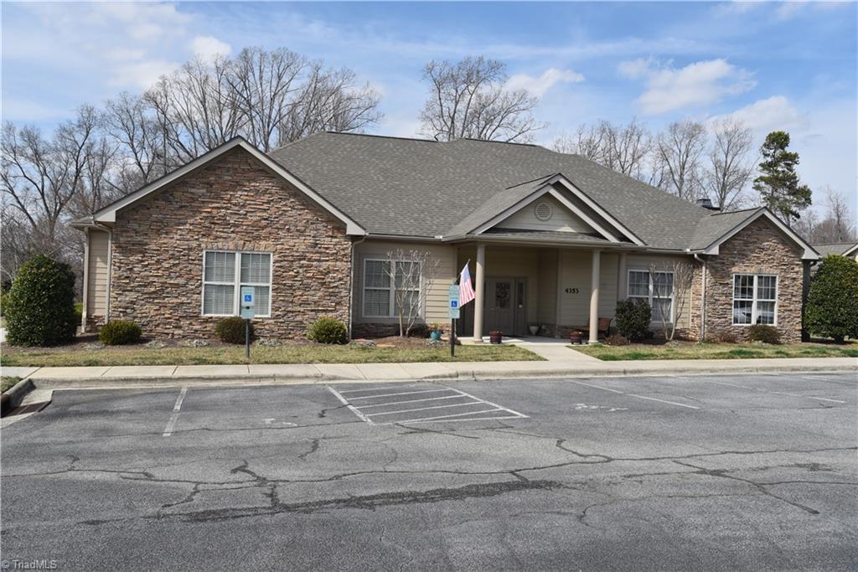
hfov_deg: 60.3
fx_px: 739
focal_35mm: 31
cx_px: 429
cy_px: 286
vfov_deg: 42.3
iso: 200
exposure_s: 1/400
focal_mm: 31
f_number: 10
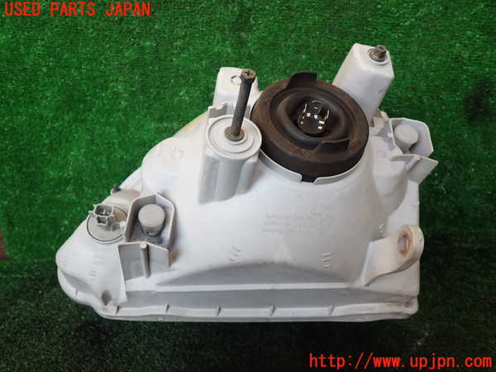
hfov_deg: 69.4
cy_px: 186
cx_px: 248
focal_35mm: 25
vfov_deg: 54.9
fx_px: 358
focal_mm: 4.5
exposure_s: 1/100
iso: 100
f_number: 2
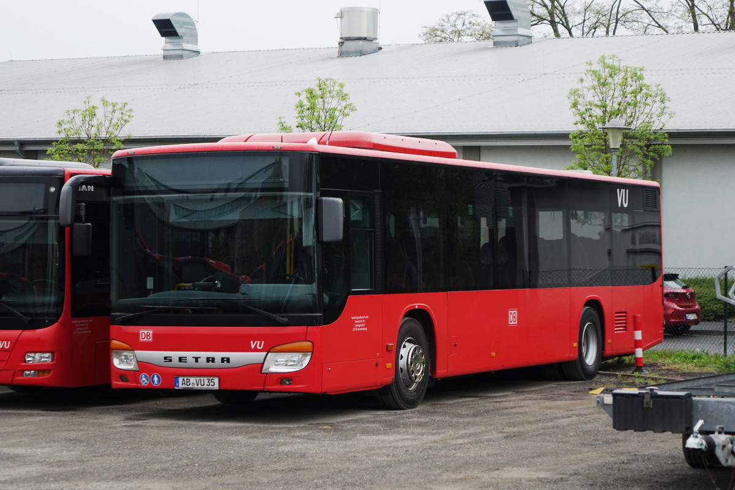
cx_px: 368
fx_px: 2082
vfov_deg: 13.4
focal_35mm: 102
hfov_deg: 20.0
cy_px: 245
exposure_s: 1/200
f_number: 3.5
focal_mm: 37.54
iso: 125
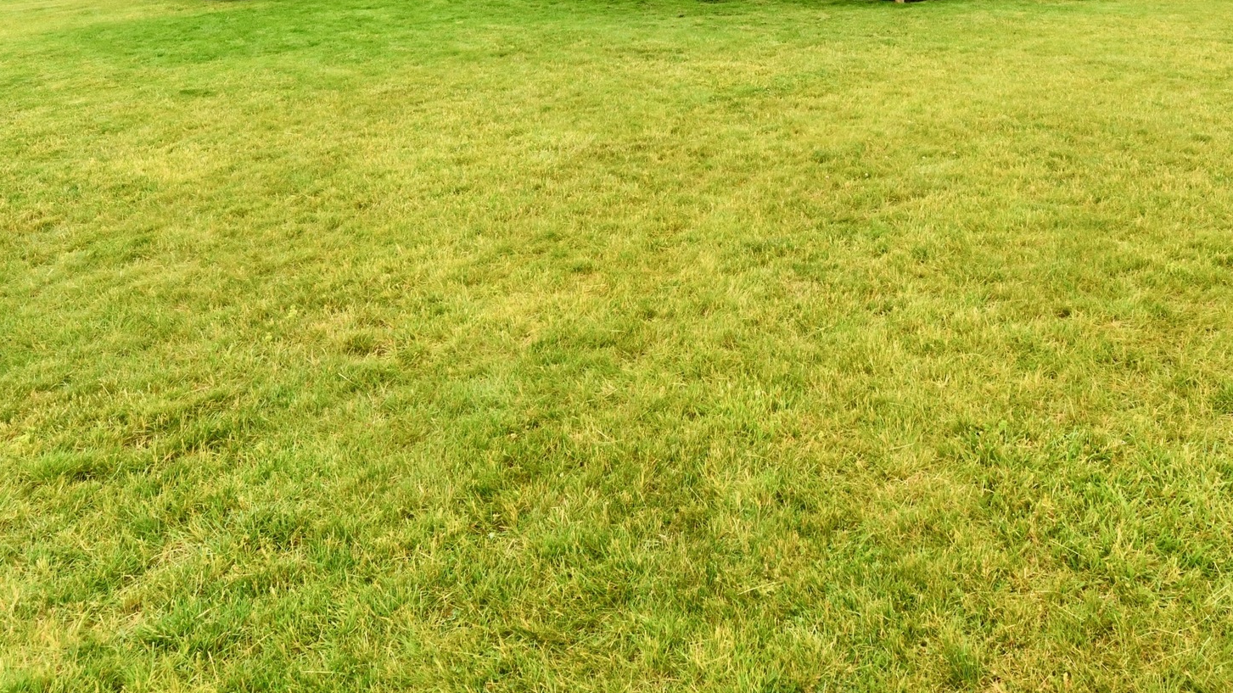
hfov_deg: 61.9
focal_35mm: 31
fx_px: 1013
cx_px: 754
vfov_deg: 33.3
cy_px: -54
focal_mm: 14
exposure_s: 1/500
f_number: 13
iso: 640
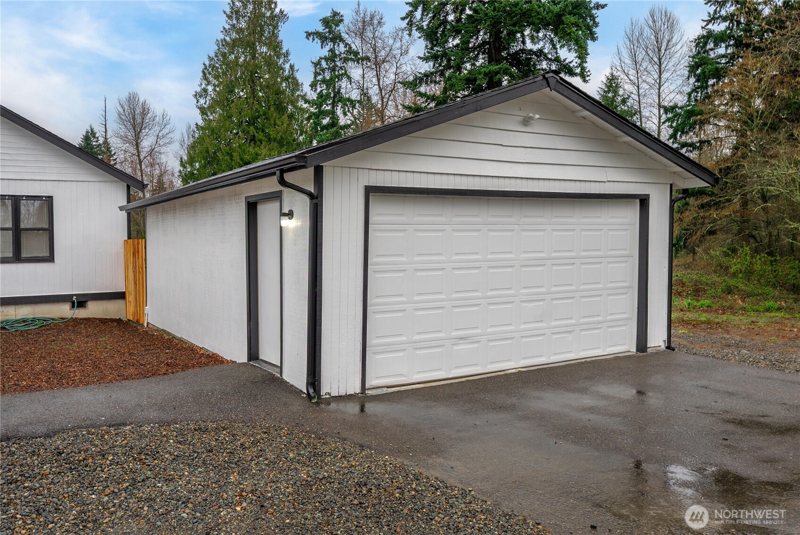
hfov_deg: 73.7
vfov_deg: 53.2
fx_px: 534
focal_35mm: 24
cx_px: 400
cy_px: 268
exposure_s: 1/30
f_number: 7.1
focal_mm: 24
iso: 80
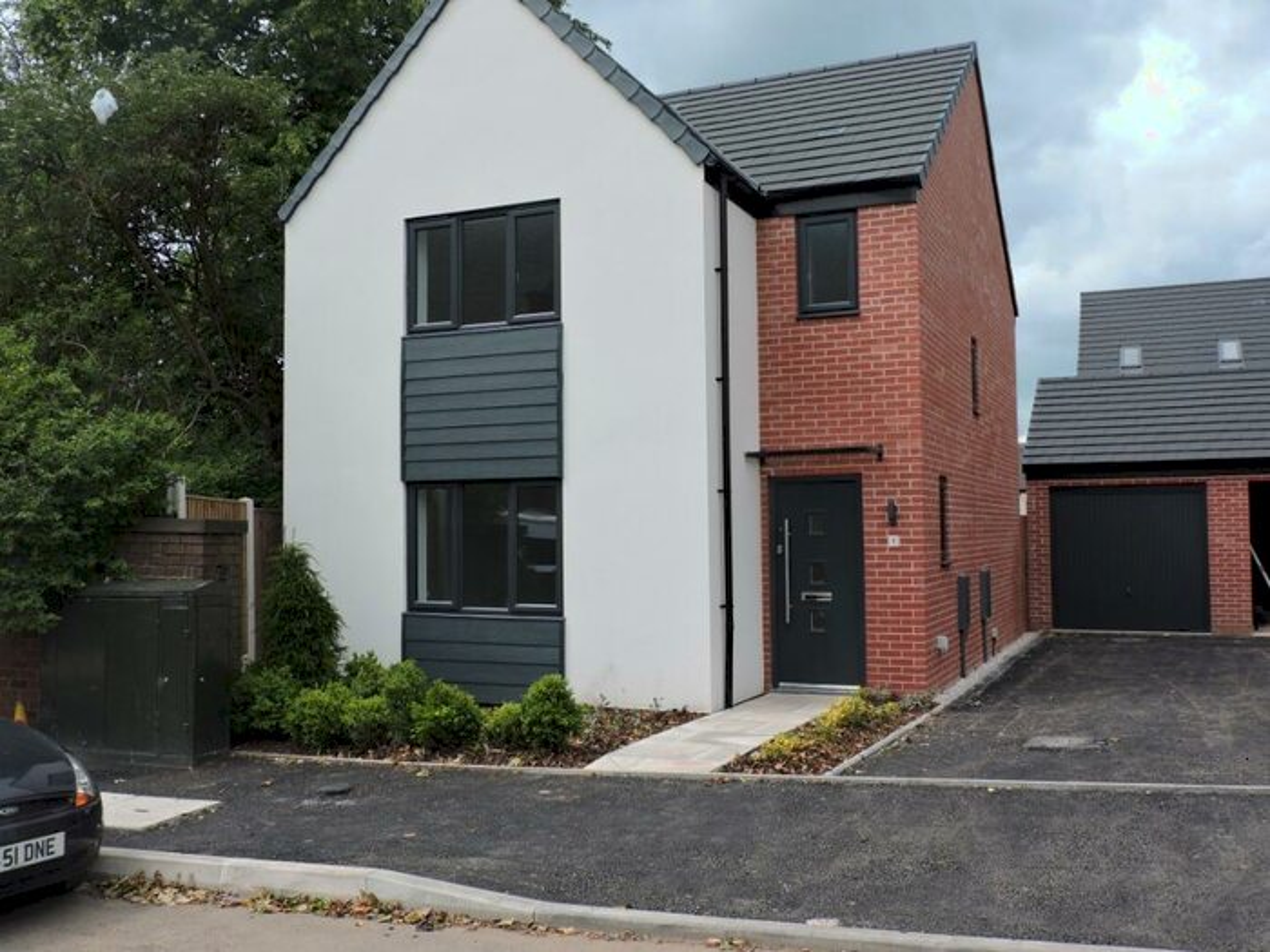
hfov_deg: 55.4
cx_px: 635
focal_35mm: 33
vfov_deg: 42.9
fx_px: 1211
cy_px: 476
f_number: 3.2
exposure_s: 1/640
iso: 100
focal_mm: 5.9
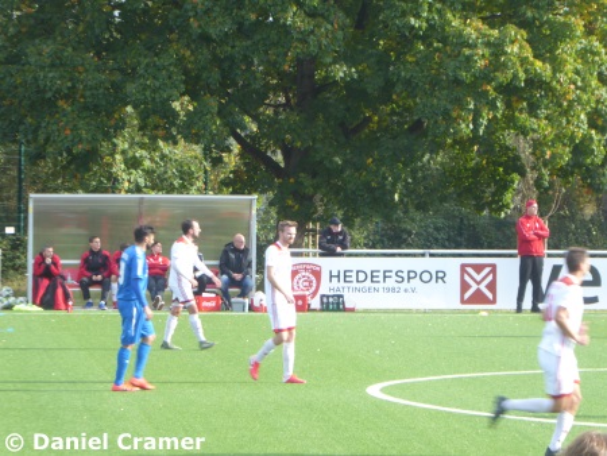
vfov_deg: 5.3
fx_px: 4948
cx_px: 304
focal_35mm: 282
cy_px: 228
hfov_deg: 7.0
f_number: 5.7
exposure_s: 1/80
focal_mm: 50.5
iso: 125
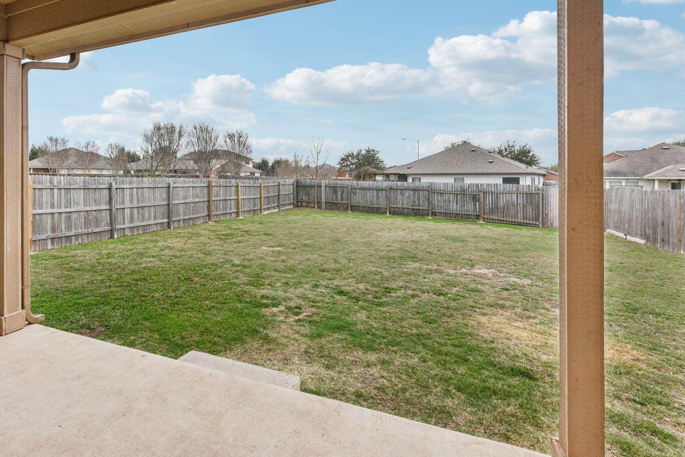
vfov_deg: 66.3
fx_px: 342
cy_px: 171
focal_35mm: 18
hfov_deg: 89.1
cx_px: 281
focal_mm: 14
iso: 100
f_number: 8
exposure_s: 1/320
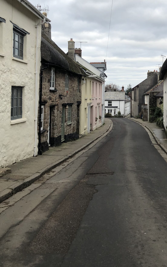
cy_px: 92
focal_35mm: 43
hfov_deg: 29.3
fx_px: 313
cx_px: 128
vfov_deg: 45.6
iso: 20
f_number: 1.8
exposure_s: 1/310
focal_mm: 4
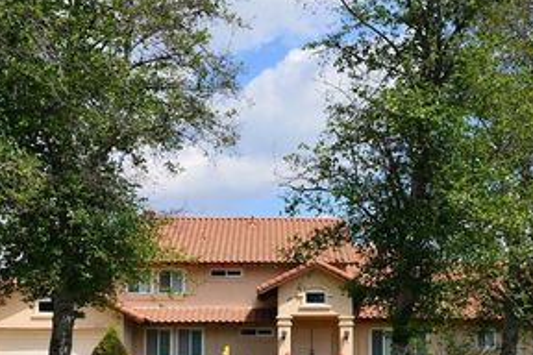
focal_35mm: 59
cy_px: 297
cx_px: 304
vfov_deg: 22.6
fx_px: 873
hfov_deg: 33.9
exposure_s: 1/250
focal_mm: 34
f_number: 13
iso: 200
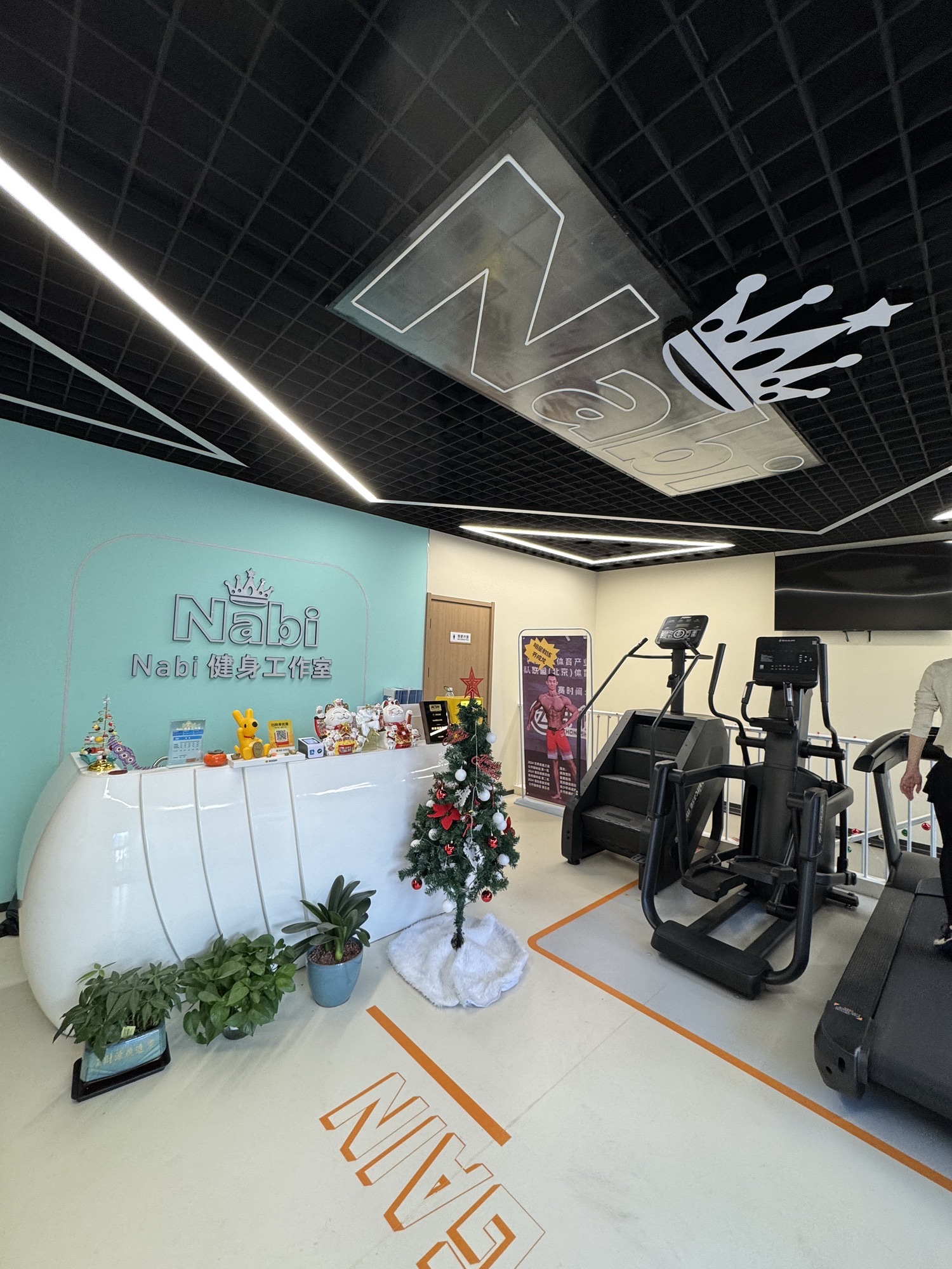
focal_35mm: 14
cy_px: 634
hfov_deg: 85.7
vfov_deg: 102.1
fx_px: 513
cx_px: 476
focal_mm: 2.22
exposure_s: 1/100
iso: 160
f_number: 2.2
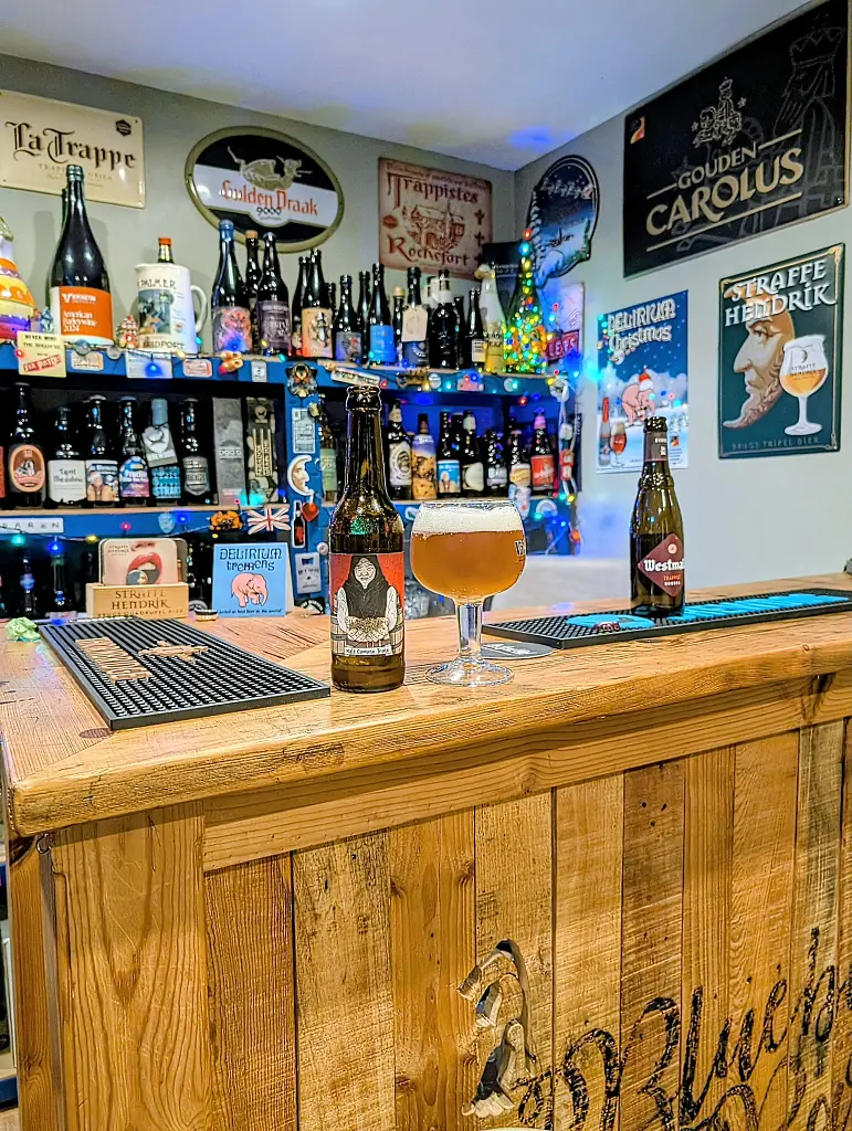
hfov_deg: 56.9
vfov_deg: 71.5
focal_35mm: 24
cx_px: 426
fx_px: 786
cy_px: 566
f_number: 1.68
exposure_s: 1/69.2
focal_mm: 6.9
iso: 62
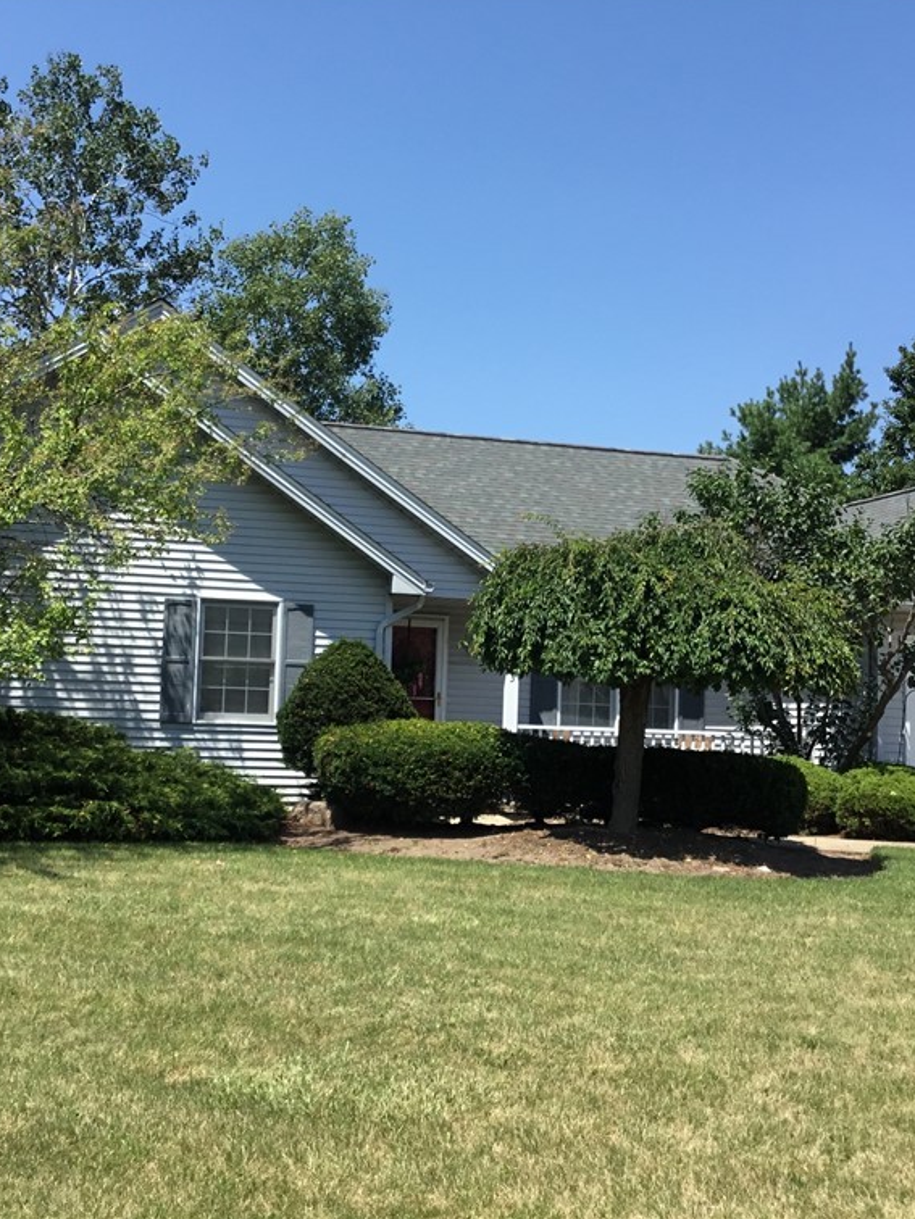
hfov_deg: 34.3
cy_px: 601
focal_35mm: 42
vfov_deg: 44.8
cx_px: 450
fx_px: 1480
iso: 25
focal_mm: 3.3
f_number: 2.4
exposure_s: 1/1018
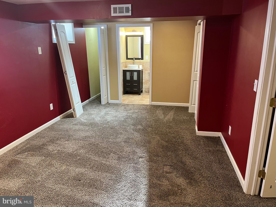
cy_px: 104
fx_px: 207
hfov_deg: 67.3
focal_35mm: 26
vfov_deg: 53.1
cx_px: 138
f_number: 1.6
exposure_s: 1/60
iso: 200
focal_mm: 5.1
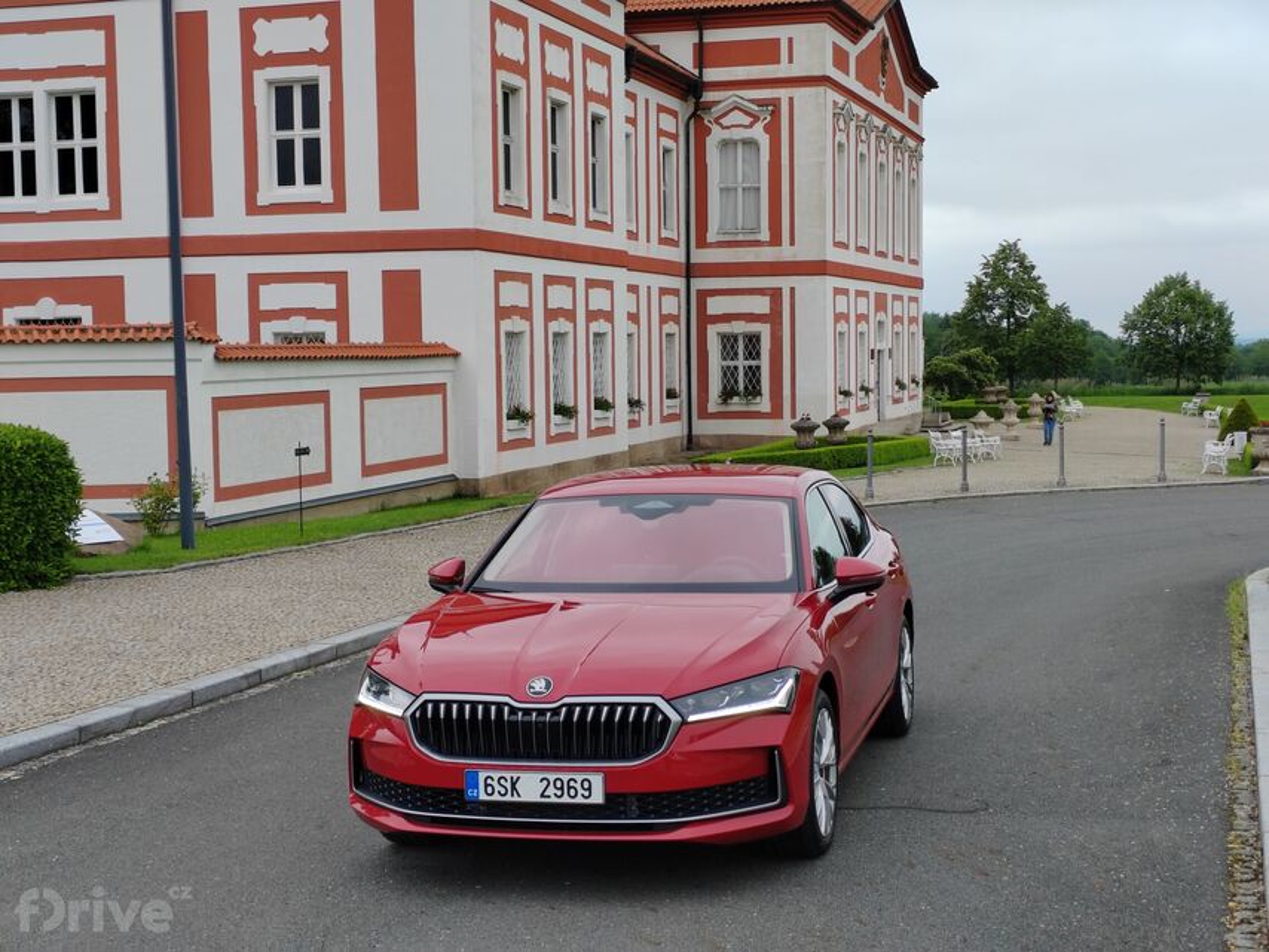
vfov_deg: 27.0
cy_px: 476
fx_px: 1980
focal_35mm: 54
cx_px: 634
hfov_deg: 35.5
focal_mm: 5.52
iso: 100
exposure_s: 1/510
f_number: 1.9
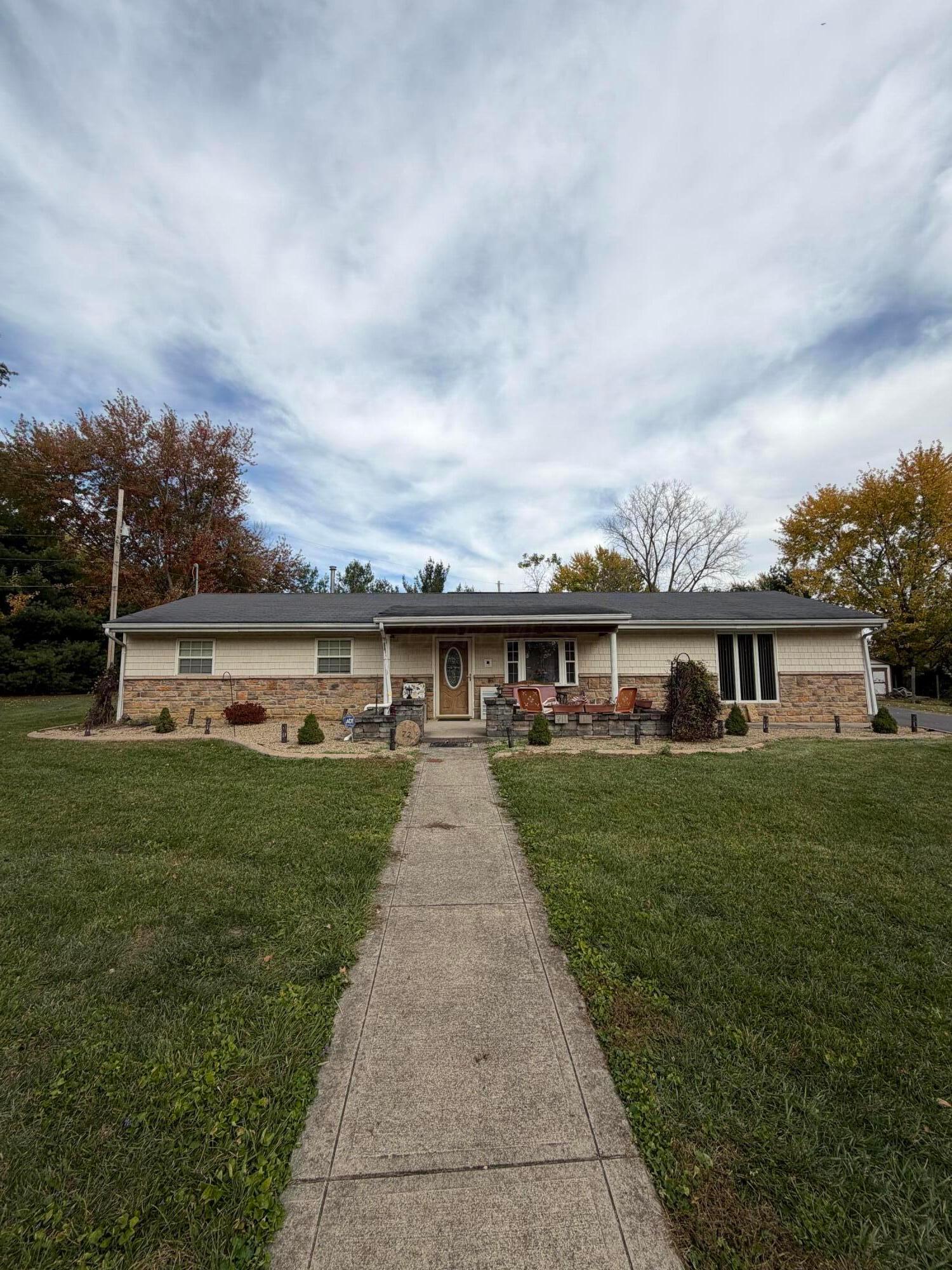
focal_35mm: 14
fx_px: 513
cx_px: 476
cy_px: 635
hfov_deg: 85.7
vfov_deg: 102.1
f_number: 2.2
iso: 20
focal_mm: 2.22
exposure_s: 1/830
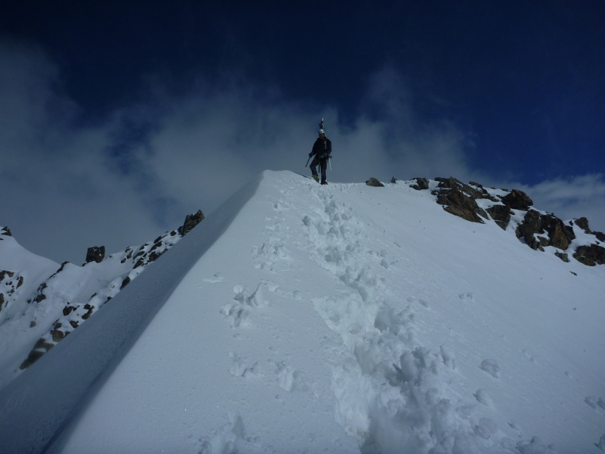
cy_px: 227
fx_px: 489
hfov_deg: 63.4
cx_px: 302
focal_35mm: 28
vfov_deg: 49.7
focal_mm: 4.9
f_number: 10
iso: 80
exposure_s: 1/800
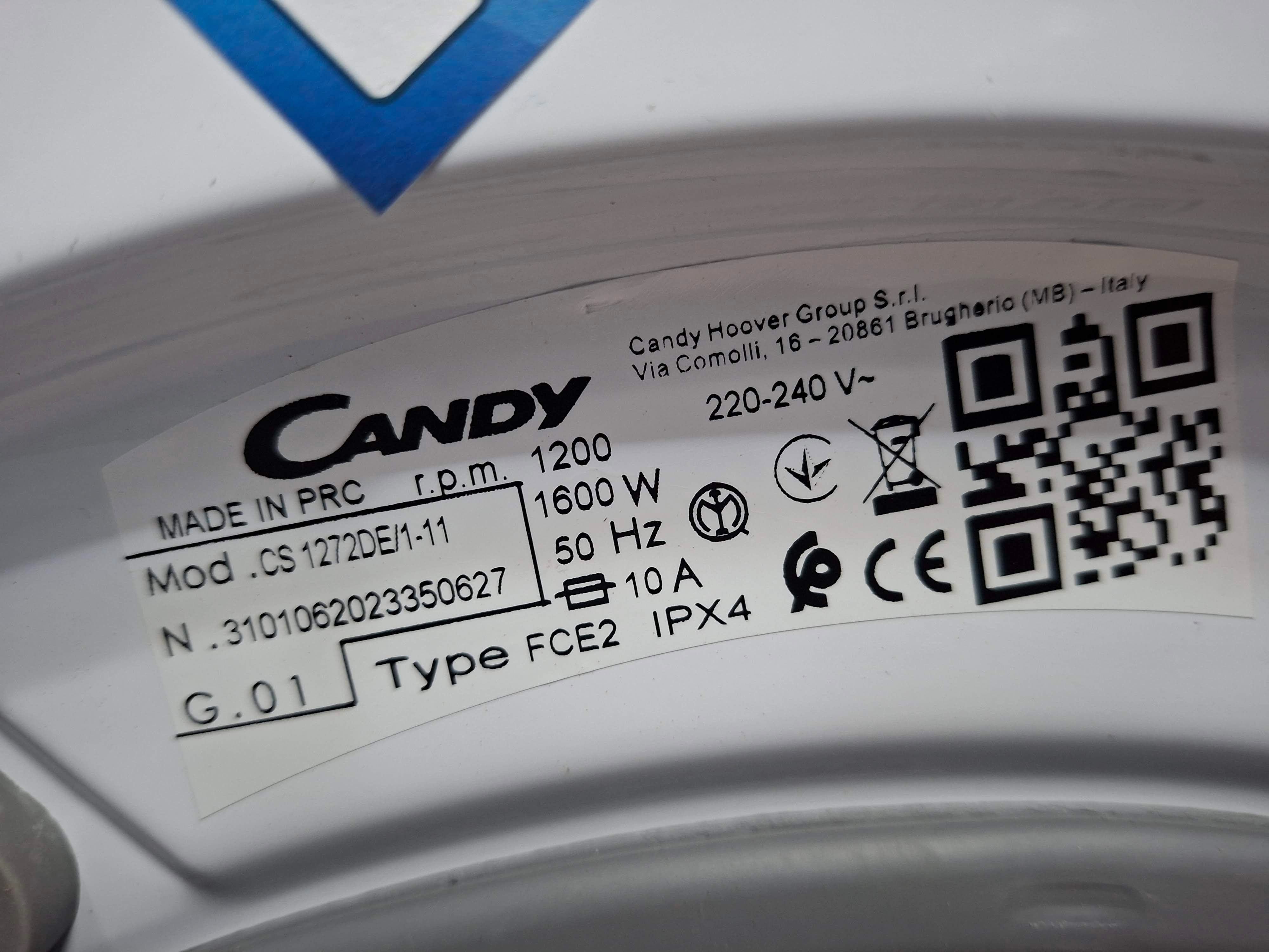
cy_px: 476
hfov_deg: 73.9
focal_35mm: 23
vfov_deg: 58.9
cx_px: 634
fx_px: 843
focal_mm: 5.54
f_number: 1.8
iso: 400
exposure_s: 1/33
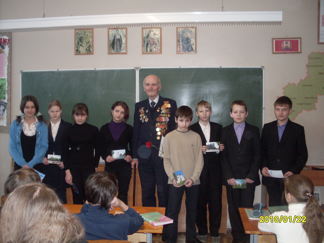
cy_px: 122
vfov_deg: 37.7
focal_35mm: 38
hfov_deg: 49.0
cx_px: 162
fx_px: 356
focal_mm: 6.3
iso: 240
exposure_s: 1/45
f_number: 2.8
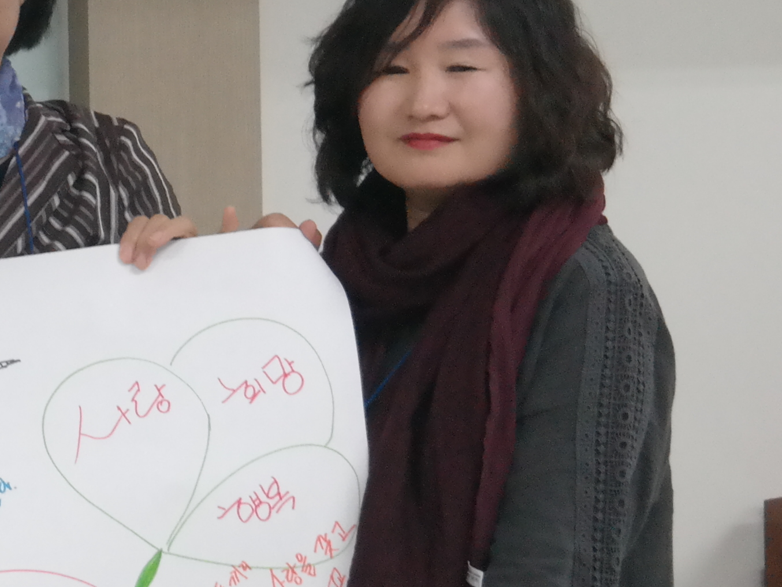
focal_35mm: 237
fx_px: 5355
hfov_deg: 8.0
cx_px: -721
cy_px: 336
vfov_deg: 6.3
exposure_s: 1/60
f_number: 5
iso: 1600
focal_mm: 40
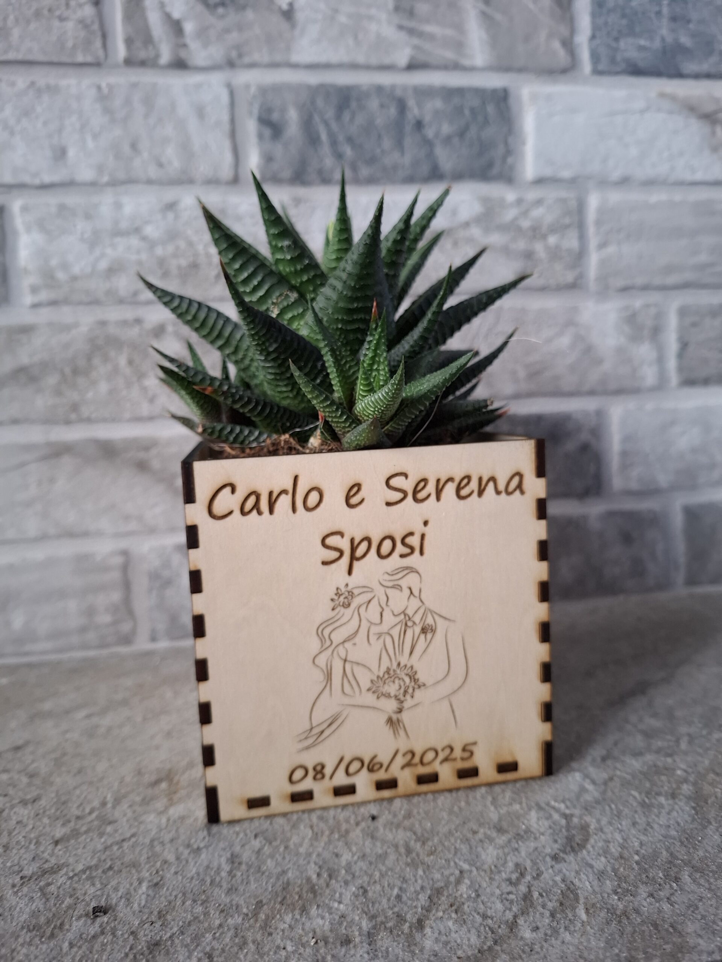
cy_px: 481
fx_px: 640
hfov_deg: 58.9
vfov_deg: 73.9
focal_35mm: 23
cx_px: 361
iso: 320
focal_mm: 5.54
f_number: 1.8
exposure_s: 1/33
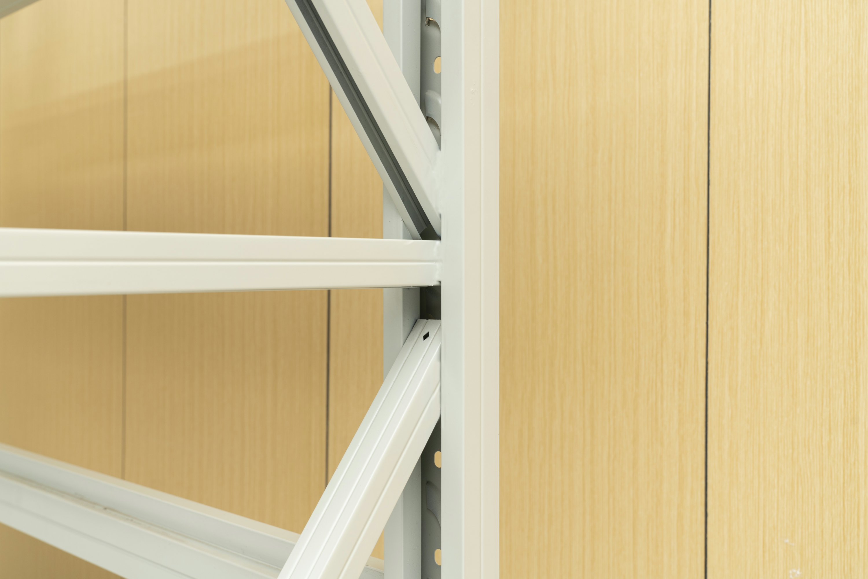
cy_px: 290
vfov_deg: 36.0
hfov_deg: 51.9
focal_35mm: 37
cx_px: 434
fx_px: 892
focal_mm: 37
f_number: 7.1
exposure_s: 1/125
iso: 125
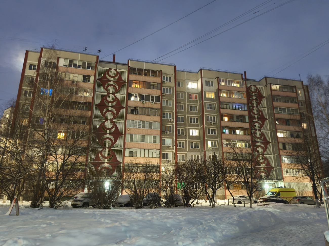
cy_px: 123
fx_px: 219
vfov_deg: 58.9
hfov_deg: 73.9
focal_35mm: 23
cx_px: 164
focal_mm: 5.35
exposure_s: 1/16.7
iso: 5000
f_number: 1.7
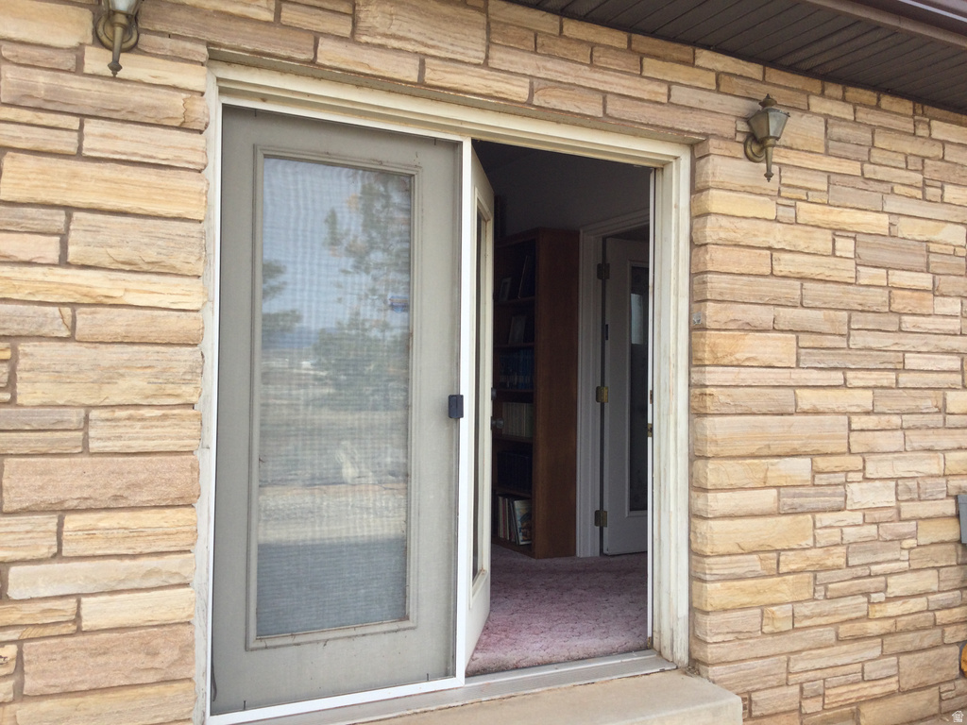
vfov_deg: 45.4
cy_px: 362
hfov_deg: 58.4
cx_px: 484
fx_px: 866
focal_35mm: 31
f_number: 2.4
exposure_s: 1/326
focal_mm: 3.3
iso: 25
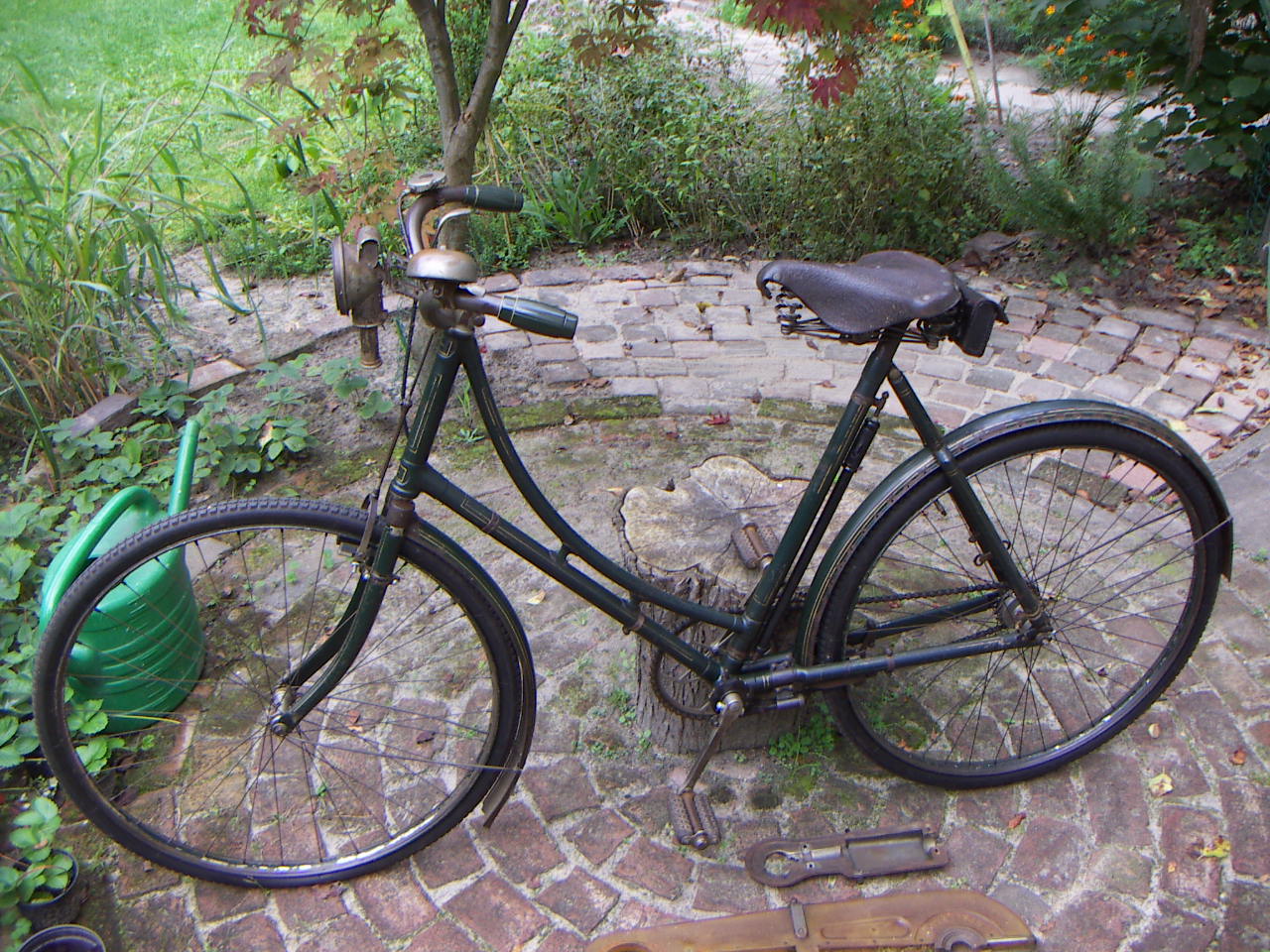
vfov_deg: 39.7
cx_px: 635
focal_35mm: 36
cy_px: 476
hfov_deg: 51.4
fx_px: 1321
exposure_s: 1/100
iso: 50
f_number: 2.8
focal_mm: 4.7
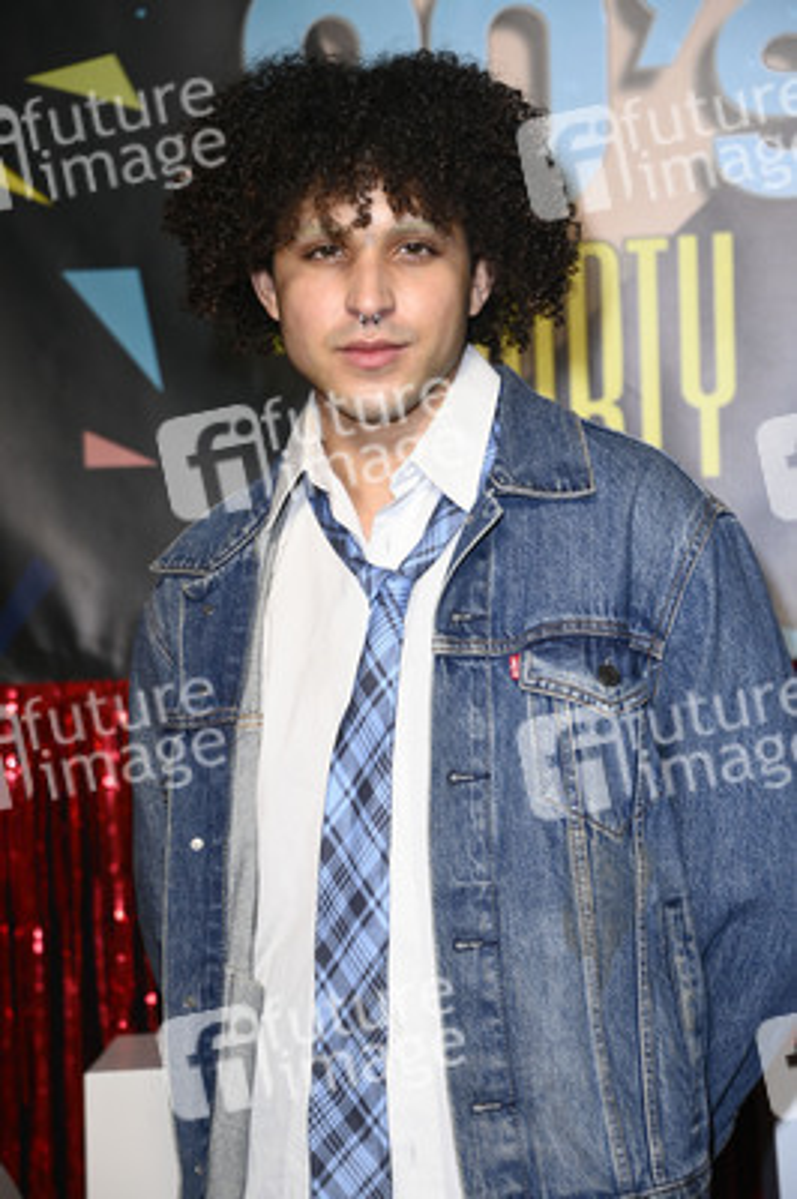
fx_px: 3326
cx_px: 398
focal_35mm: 100
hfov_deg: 13.7
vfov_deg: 20.4
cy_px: 600
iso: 2000
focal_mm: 100
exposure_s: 1/250
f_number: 5.6
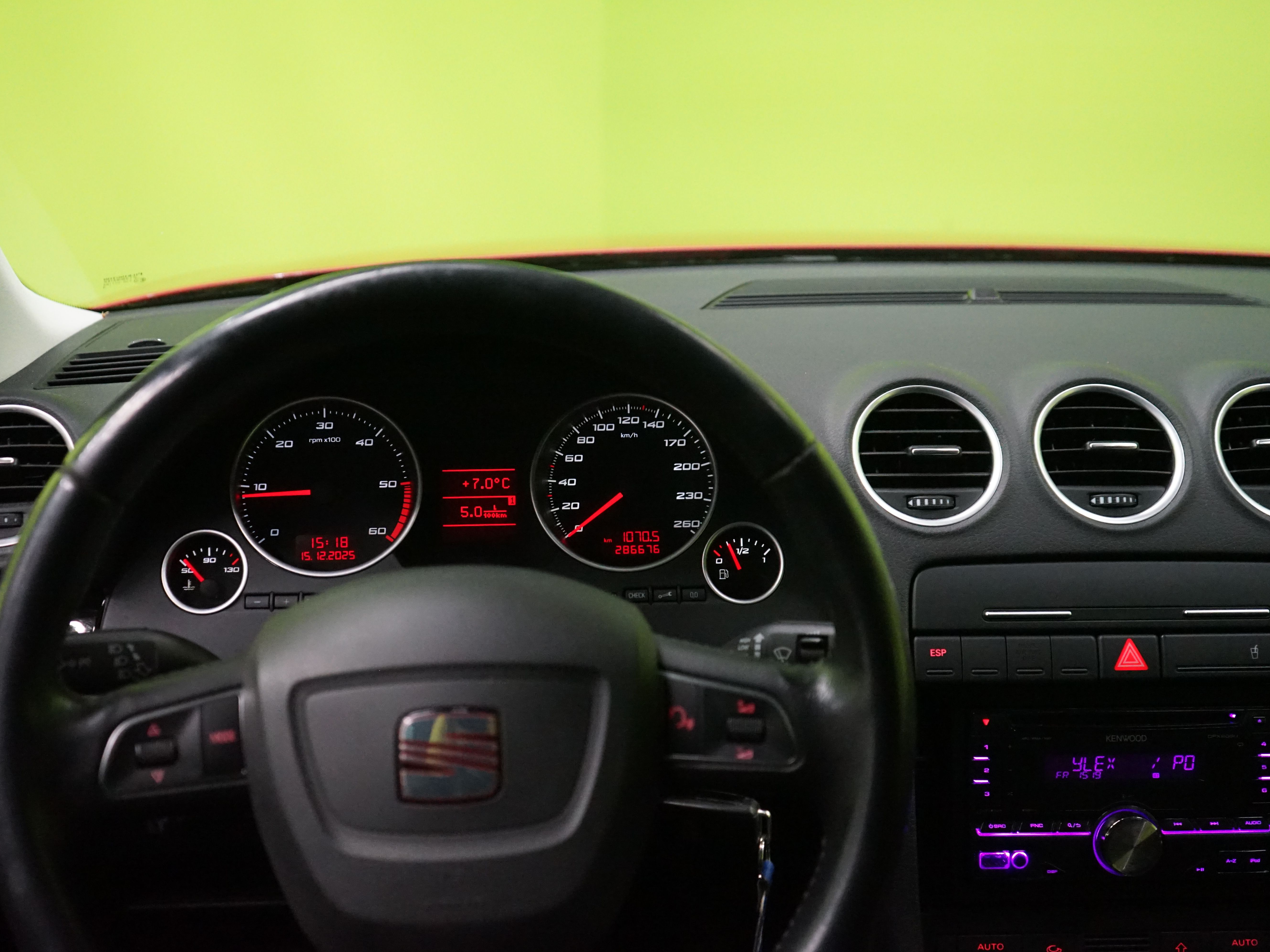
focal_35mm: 39
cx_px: 590
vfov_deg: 36.8
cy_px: 476
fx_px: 1431
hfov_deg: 47.8
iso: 6400
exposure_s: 1/80
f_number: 4
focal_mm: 36
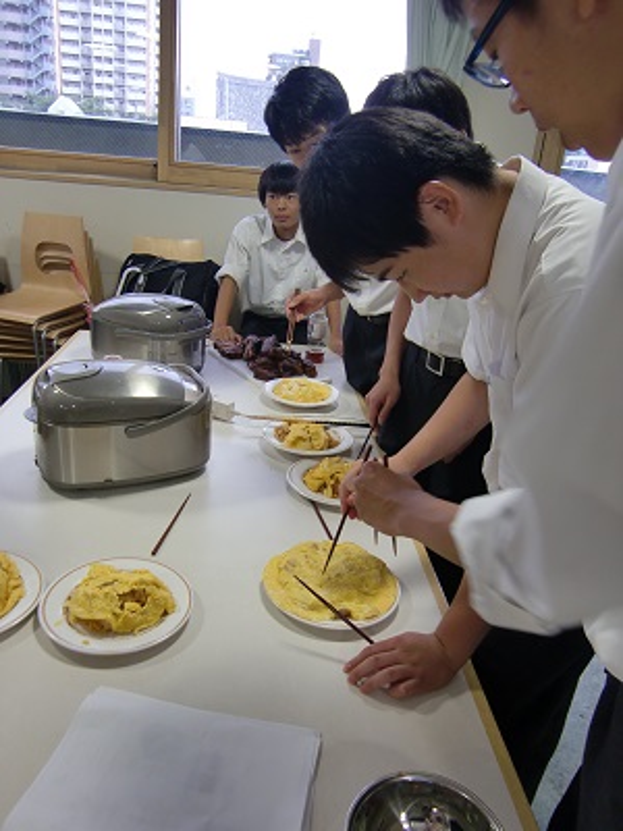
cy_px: 416
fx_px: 672
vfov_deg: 63.4
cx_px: 312
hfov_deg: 49.7
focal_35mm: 28
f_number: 2.6
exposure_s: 1/60
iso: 100
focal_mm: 4.9
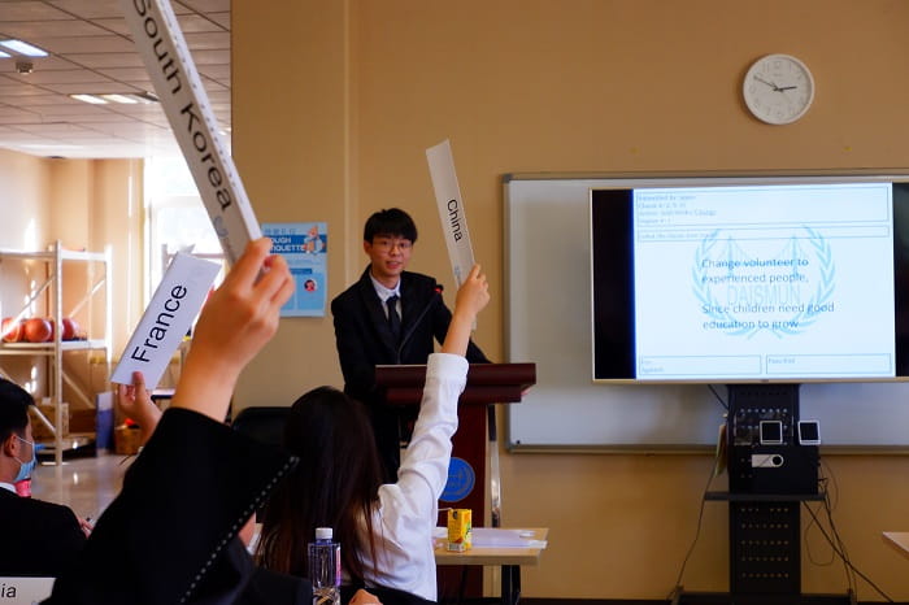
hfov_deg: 29.7
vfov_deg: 20.0
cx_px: 454
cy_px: 302
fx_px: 1716
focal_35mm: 68
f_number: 5.6
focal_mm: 45
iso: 1250
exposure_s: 1/100
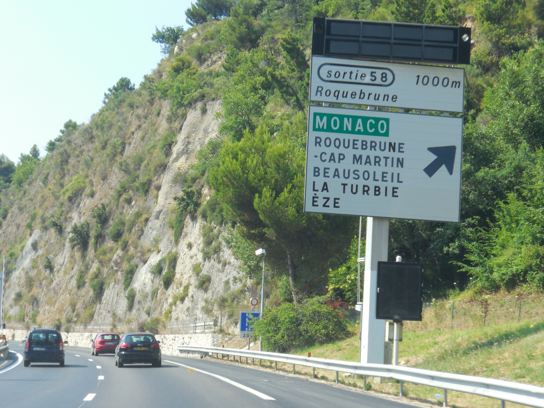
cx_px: 272
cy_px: 204
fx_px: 1273
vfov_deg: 18.2
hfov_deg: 24.1
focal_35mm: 81
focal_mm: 14.5
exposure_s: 1/160
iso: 125
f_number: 6.6
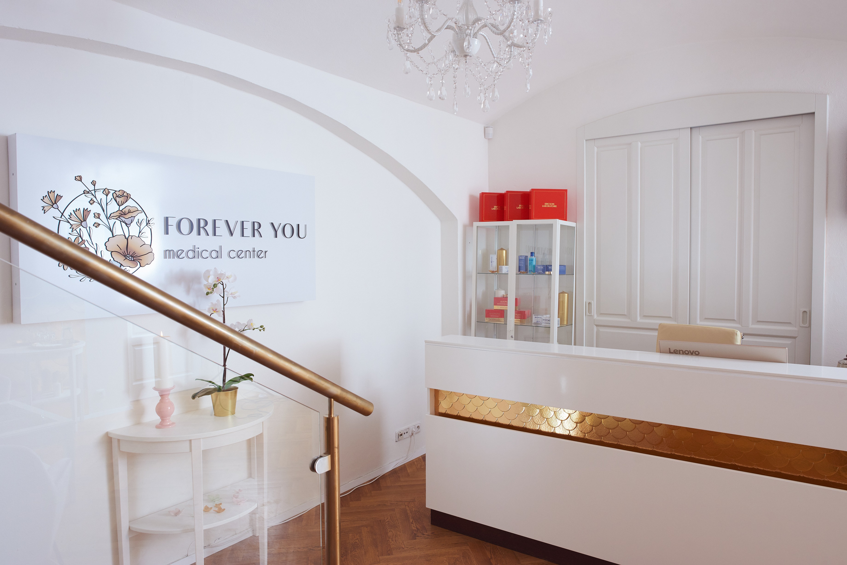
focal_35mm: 24
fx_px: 565
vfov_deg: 53.2
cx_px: 424
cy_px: 282
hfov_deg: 73.7
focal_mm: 24
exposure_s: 1/125
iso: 500
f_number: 8
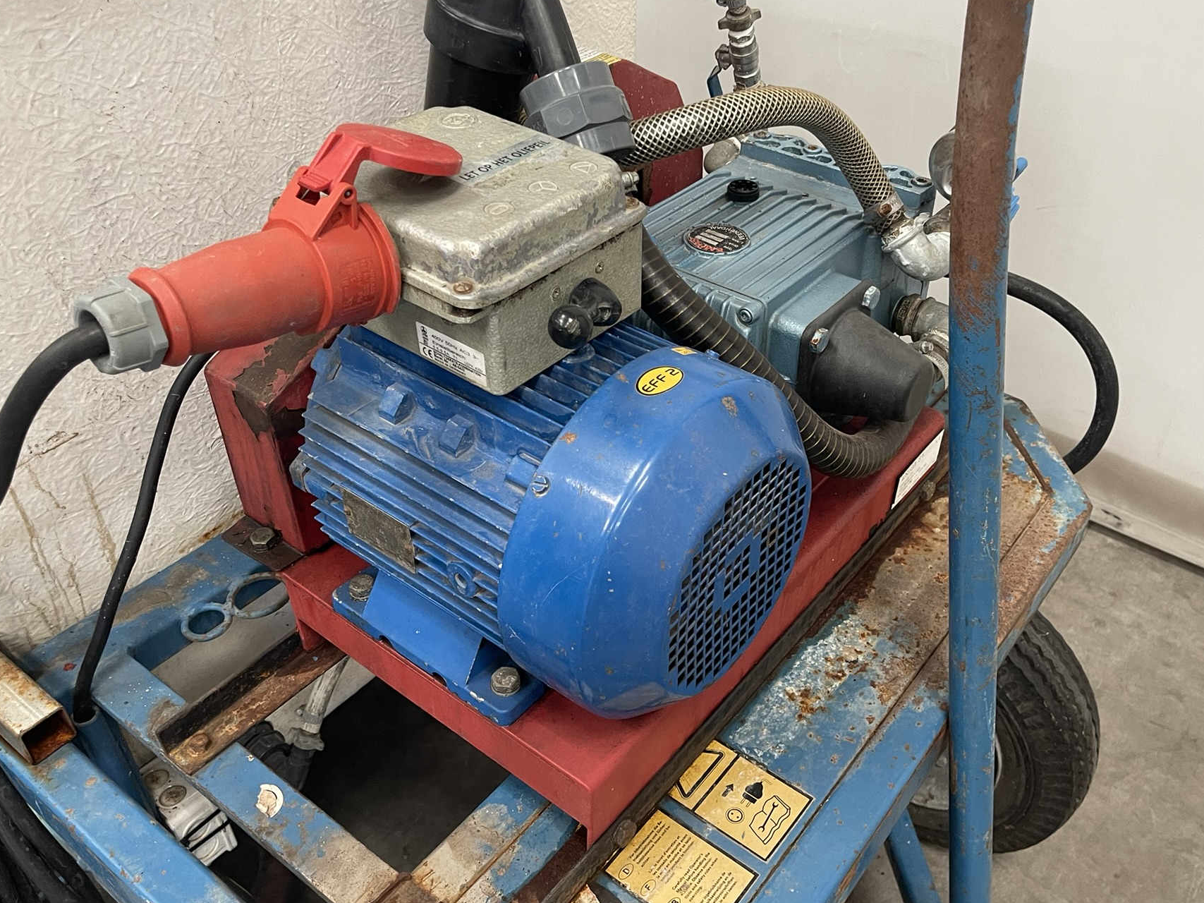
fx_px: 1043
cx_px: 661
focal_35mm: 30
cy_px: 425
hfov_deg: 59.8
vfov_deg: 46.8
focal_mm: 5.1
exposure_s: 1/60
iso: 200
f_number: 1.6
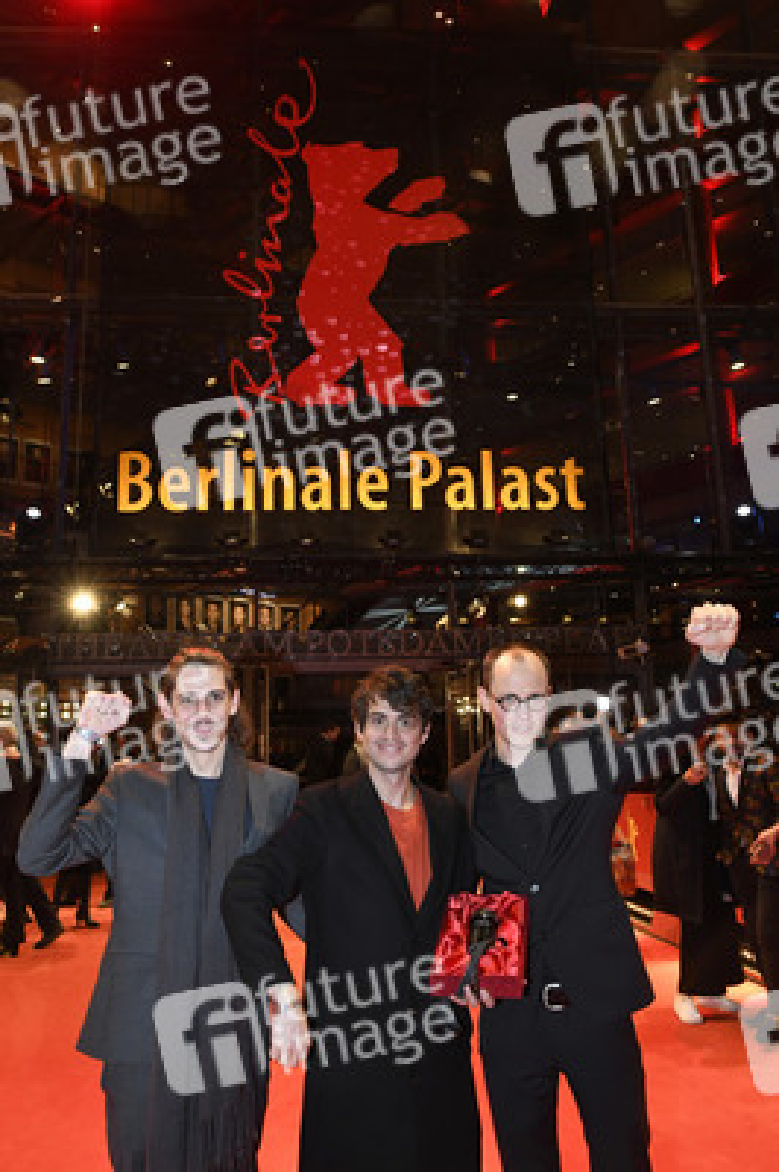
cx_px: 390
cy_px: 586
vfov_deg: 65.5
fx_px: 910
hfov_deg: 46.3
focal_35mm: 28
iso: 1600
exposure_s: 1/125
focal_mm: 19
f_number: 6.3
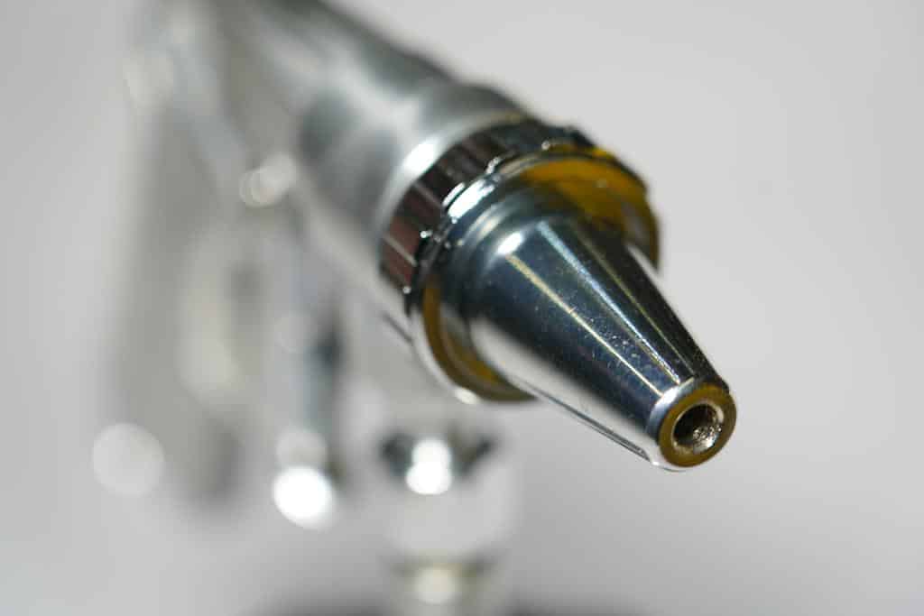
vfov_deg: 13.0
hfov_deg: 19.5
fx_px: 2695
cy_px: 308
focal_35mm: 105
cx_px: 462
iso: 800
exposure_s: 1/200
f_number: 4
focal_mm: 105
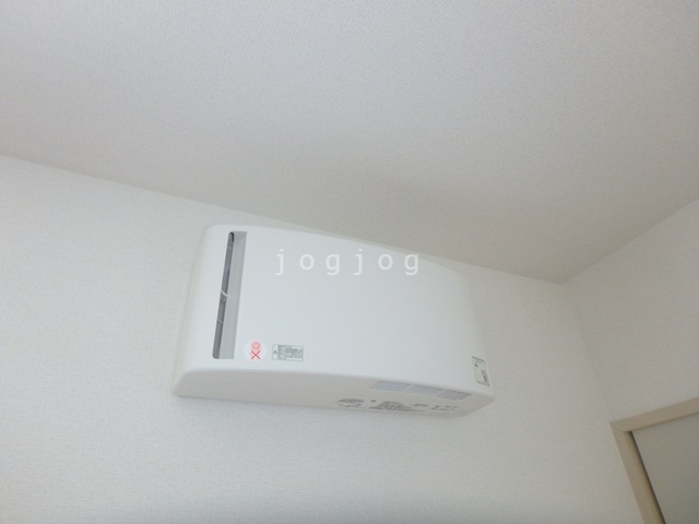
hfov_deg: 79.0
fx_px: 424
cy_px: 262
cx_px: 350
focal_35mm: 21
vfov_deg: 63.4
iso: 250
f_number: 3.5
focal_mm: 3.7
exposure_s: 1/30
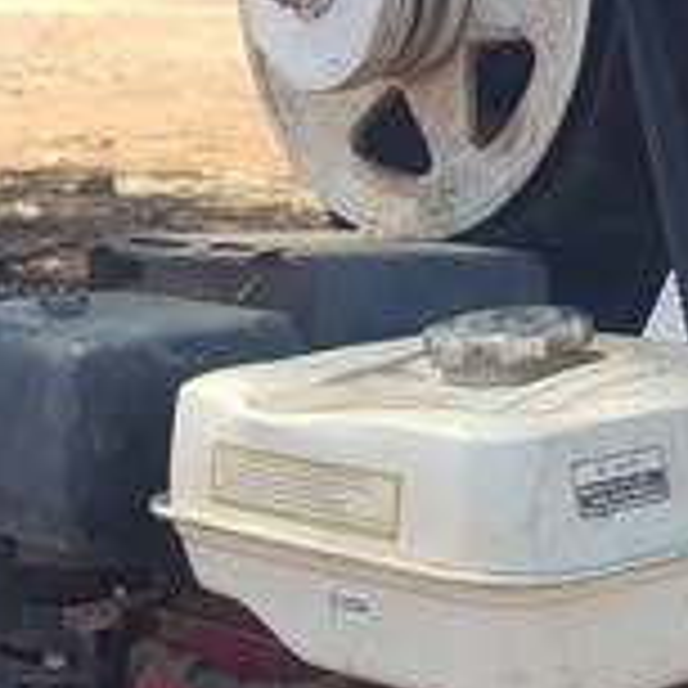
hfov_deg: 17.5
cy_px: 807
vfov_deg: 16.9
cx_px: 499
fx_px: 2226
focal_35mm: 99
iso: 40
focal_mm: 4.2
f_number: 1.7
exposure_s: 1/486
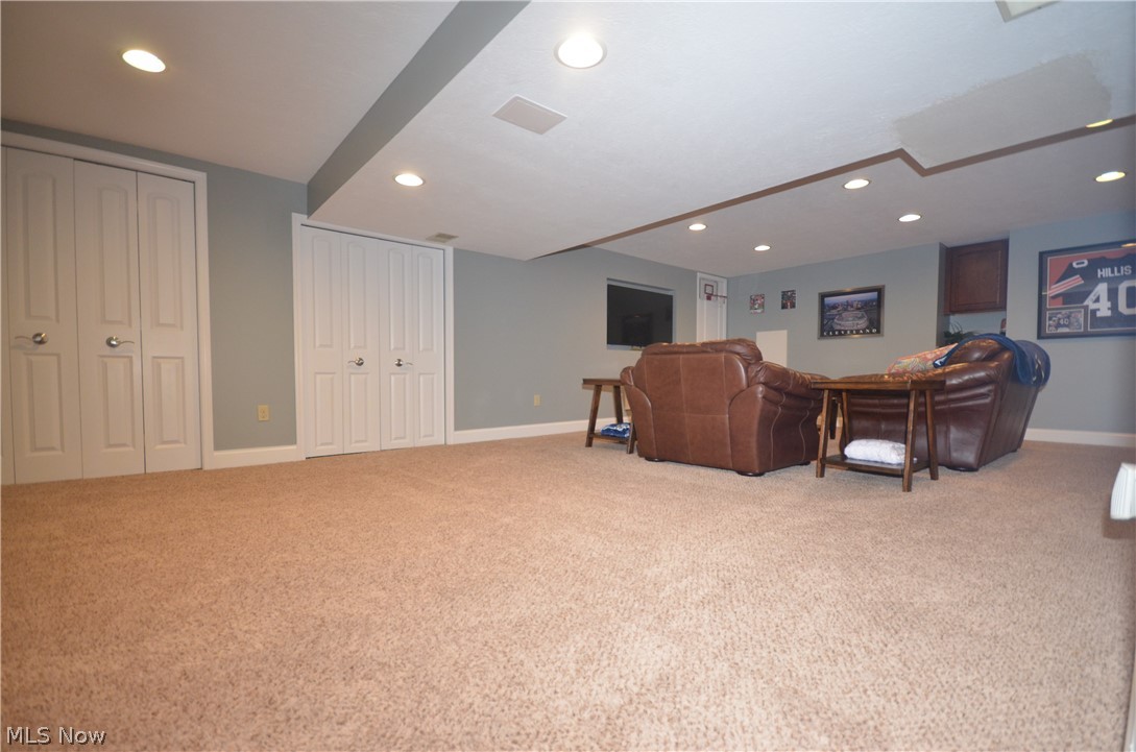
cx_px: 568
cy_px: 376
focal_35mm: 15
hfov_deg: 100.5
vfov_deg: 77.1
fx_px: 472
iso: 800
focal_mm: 10
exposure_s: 1/60
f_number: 4
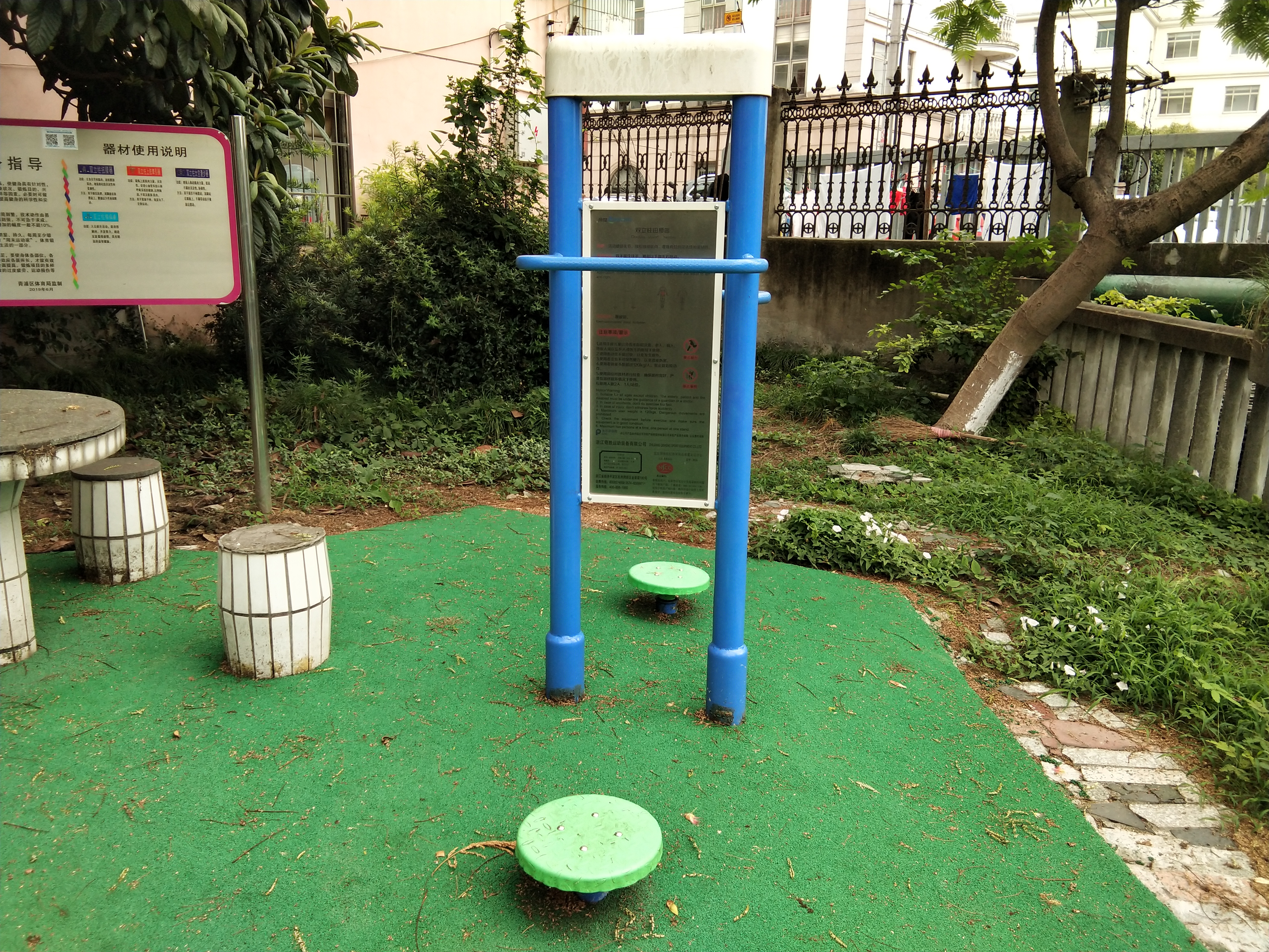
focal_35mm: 31
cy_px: 476
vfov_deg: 45.4
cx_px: 634
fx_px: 1136
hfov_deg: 58.4
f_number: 2.2
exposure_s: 1/197
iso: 50
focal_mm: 3.69
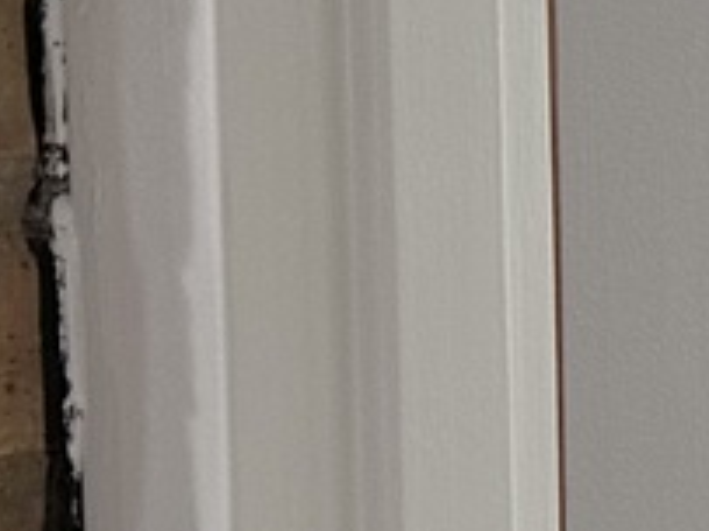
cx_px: 1718
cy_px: 458
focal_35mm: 170
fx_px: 3480
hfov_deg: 10.1
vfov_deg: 8.7
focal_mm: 6.86
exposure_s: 1/60
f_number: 1.78
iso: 125
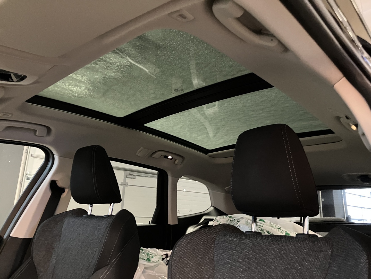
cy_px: 140
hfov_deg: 63.4
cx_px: 186
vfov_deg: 49.7
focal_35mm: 28
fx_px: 300
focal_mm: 3.99
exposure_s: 1/25
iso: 640
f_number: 1.8
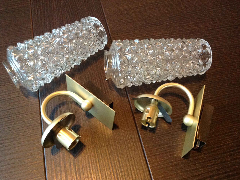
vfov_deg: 39.7
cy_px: 90
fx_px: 250
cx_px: 117
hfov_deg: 51.3
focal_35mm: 36
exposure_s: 1/15
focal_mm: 4.28
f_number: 2.4
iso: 500
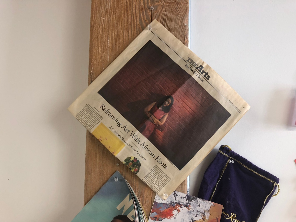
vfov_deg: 48.2
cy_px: 111
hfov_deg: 61.7
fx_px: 248
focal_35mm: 29
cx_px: 148
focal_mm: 3.99
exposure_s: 1/17
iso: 40
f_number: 1.8
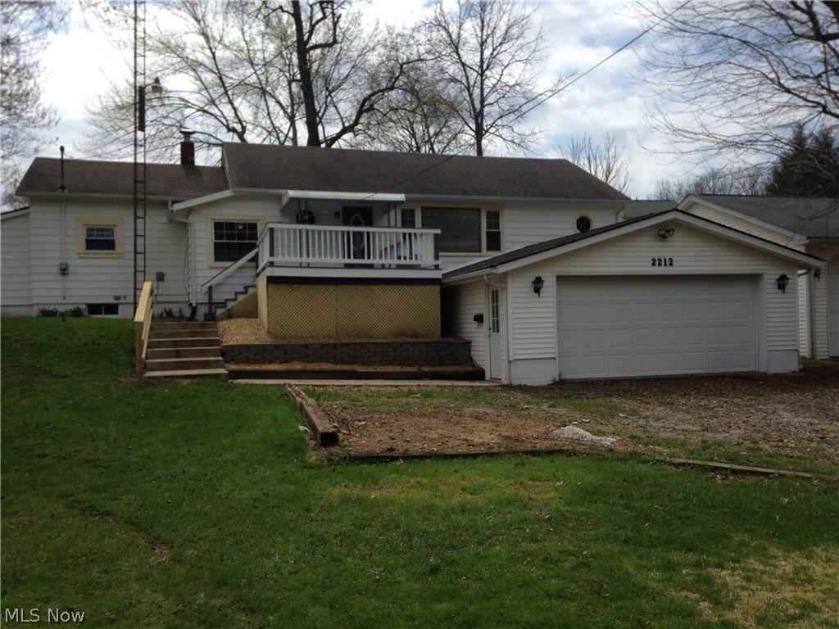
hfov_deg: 55.4
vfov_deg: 42.9
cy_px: 314
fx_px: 800
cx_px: 420
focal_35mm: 33
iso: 50
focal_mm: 4.12
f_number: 2.4
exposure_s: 1/2262
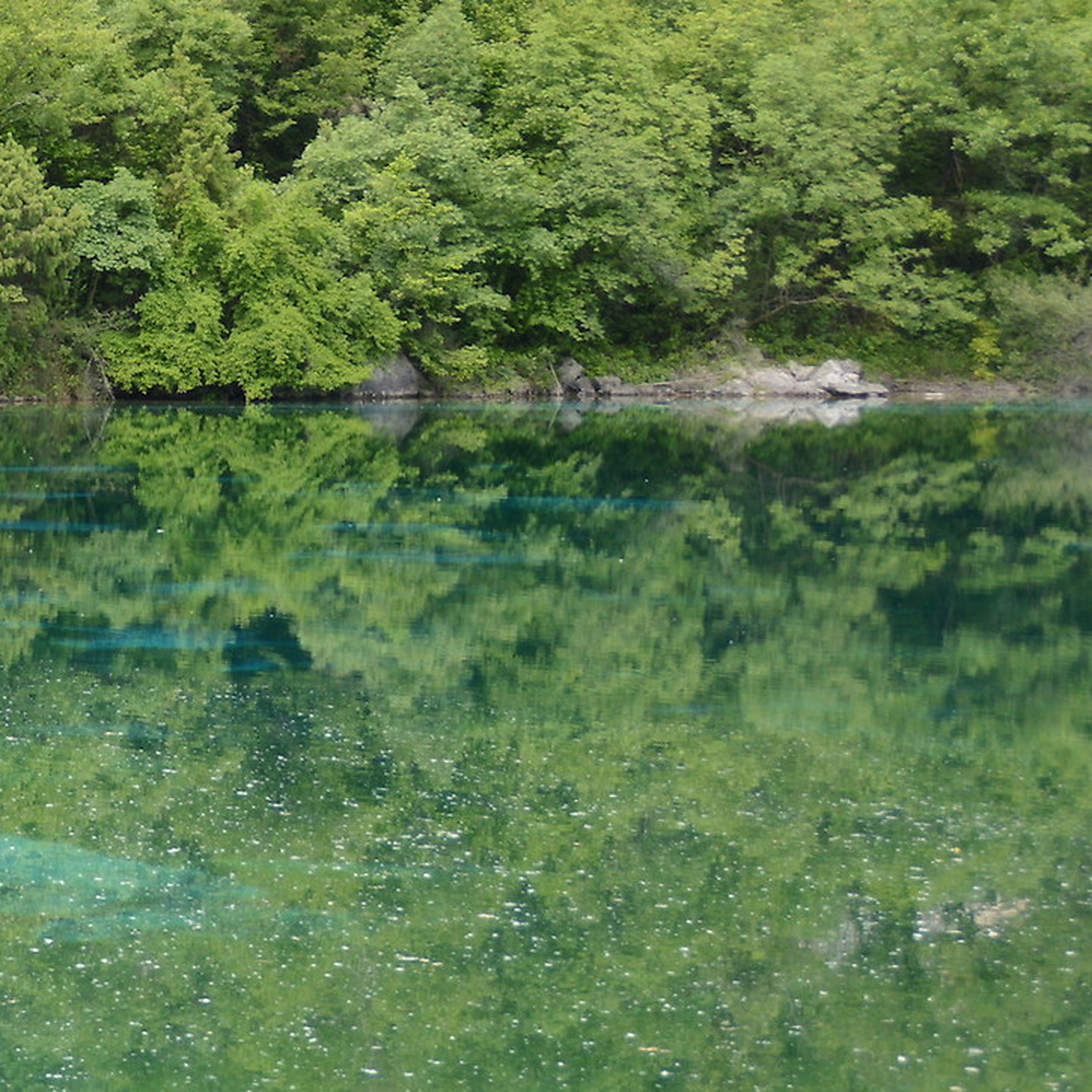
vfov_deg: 12.9
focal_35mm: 135
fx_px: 4818
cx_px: -672
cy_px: 500
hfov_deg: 12.2
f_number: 5.6
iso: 200
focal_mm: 32
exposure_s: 1/400
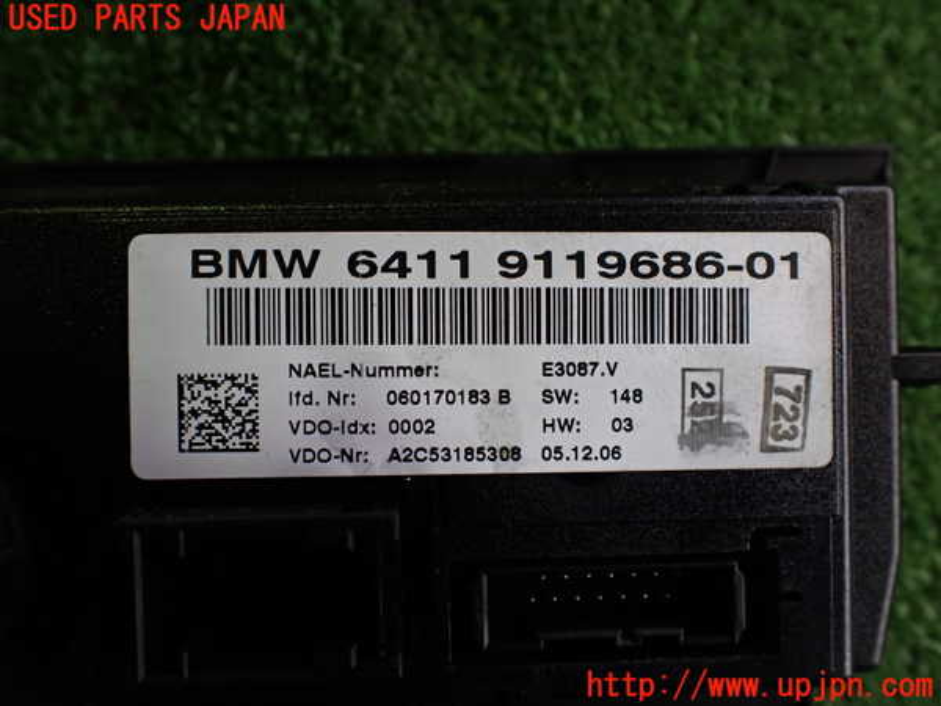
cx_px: 470
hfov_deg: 60.0
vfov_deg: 46.8
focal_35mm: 30
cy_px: 353
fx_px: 816
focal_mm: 5.4
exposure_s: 1/125
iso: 200
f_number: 2.3
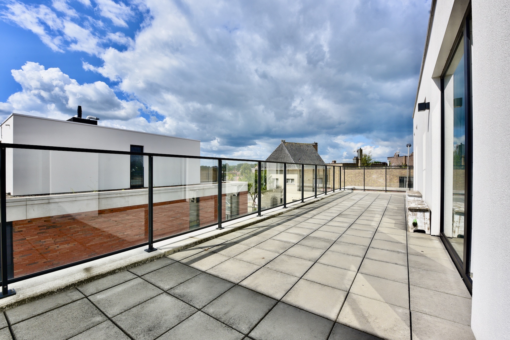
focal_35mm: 15
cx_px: 255
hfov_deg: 100.4
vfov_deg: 77.3
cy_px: 170
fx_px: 212
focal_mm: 15
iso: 200
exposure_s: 1/500
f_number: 11
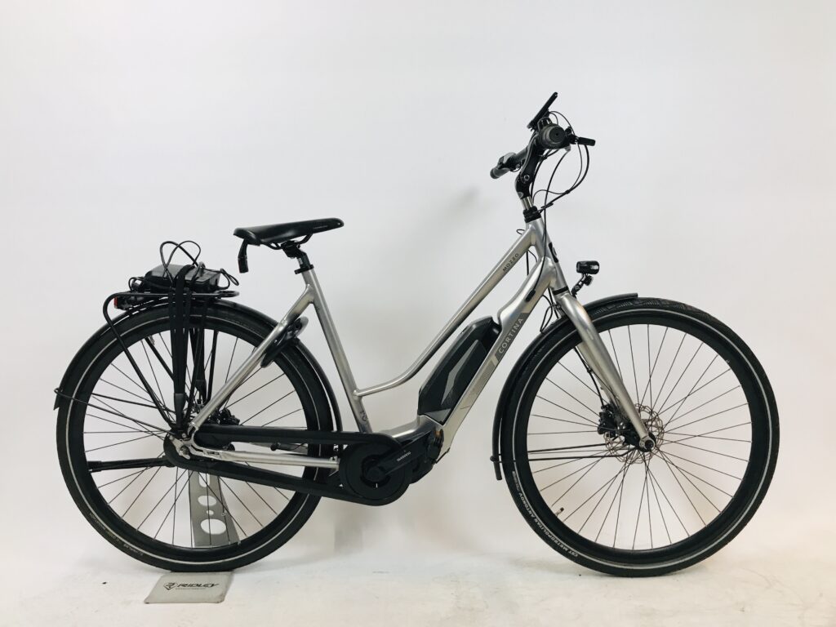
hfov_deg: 63.4
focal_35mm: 28
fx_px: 676
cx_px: 418
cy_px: 314
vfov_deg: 49.7
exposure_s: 1/33
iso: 25
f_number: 1.8
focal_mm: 3.99
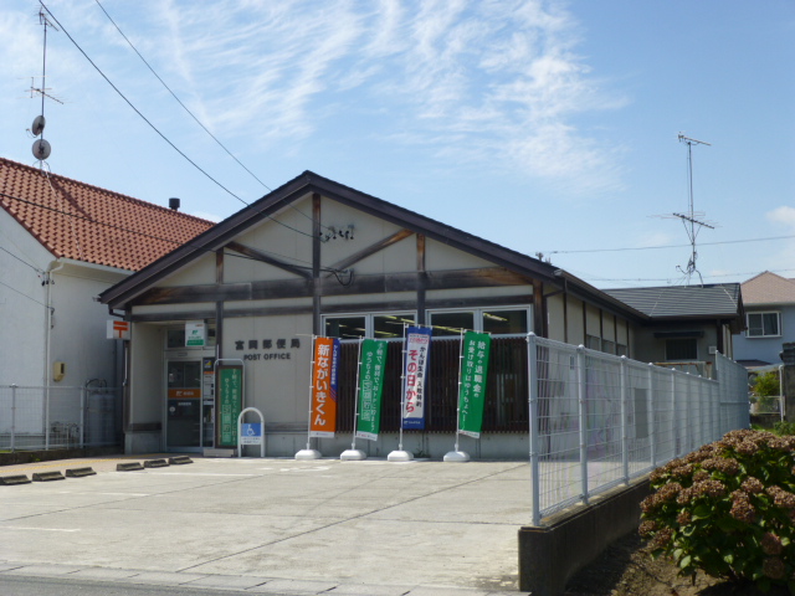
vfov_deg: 32.2
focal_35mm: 45
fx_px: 1033
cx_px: 398
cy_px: 298
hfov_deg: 42.1
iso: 100
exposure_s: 1/1000
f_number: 3.9
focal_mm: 8
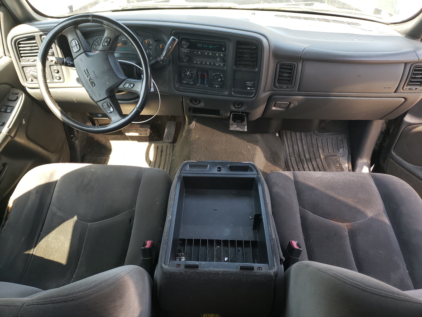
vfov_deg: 53.1
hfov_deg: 67.3
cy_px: 158
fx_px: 317
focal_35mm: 26
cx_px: 211
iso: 75
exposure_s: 1/120
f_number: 1.5
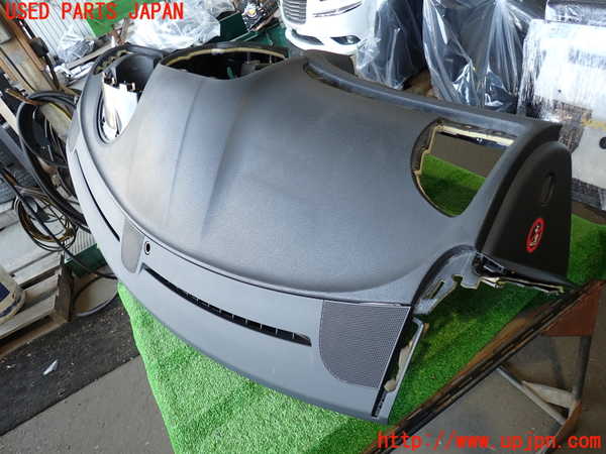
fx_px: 438
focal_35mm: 25
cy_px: 227
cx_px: 303
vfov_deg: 54.9
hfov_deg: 69.4
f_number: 2
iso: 200
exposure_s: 1/60
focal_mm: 4.5
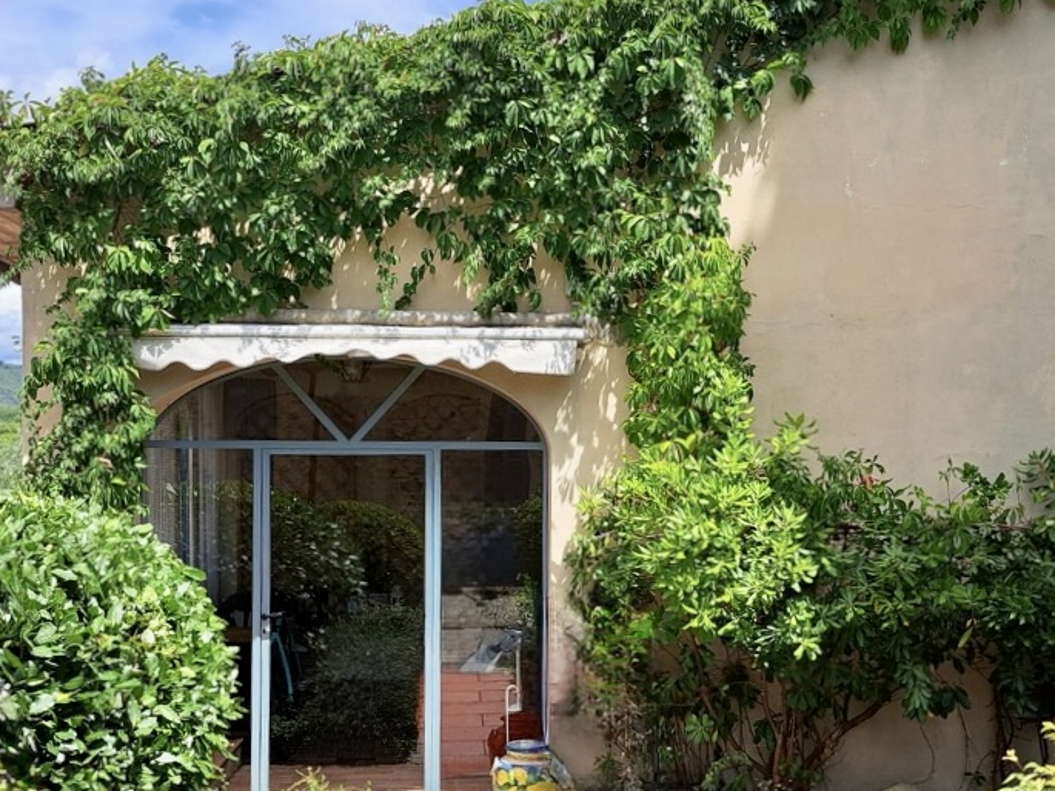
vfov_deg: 32.7
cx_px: 521
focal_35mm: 44
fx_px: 1341
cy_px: 497
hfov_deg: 42.9
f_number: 1.8
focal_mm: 5.23
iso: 50
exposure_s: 1/1383
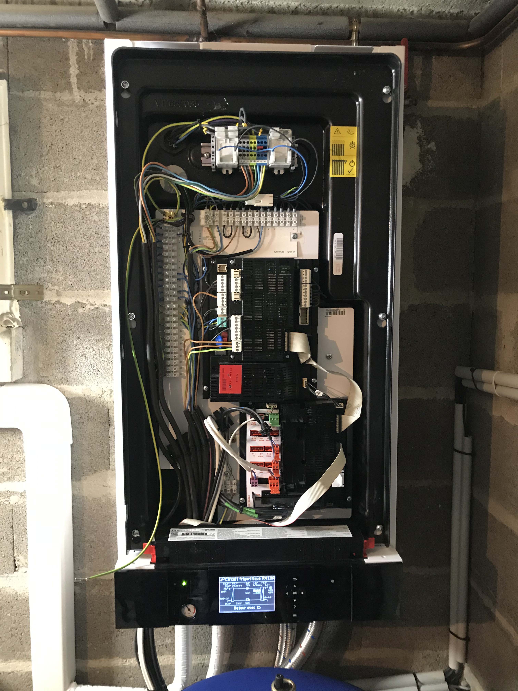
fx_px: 559
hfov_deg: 49.7
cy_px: 346
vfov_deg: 63.4
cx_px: 259
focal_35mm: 28
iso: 100
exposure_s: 1/14
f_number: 1.8
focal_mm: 3.99
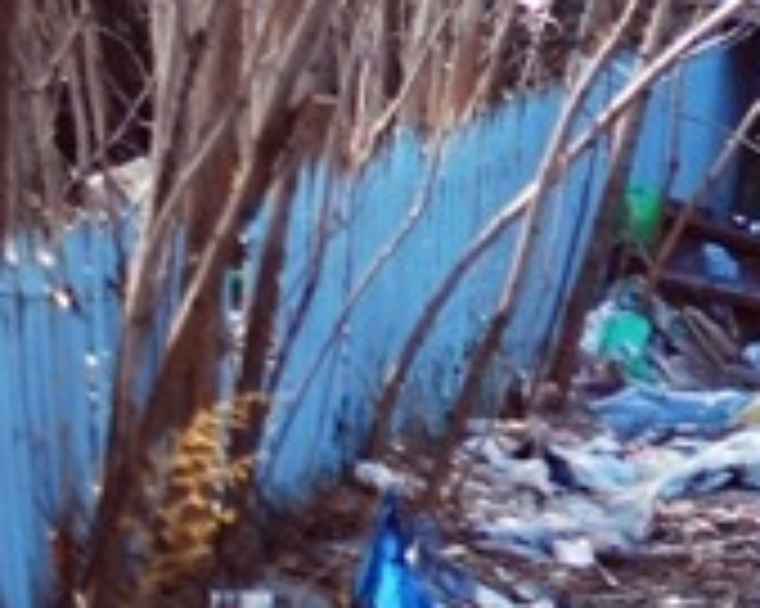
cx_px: 1776
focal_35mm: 367
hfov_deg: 5.1
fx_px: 8255
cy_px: -288
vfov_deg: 4.2
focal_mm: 55
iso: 200
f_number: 4
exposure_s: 1/125
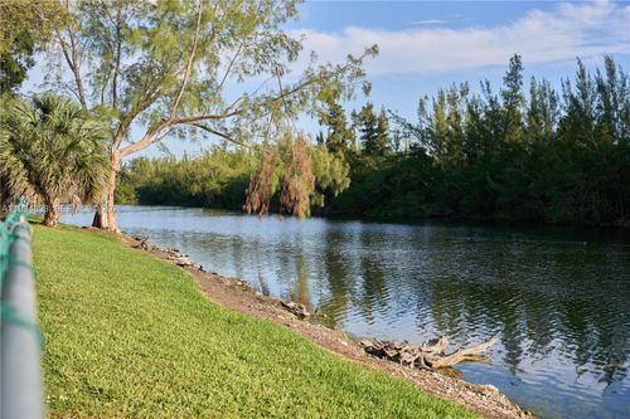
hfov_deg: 45.4
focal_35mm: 43
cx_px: 315
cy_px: 210
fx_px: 752
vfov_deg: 31.2
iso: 200
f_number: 5.6
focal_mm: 43
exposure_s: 1/400
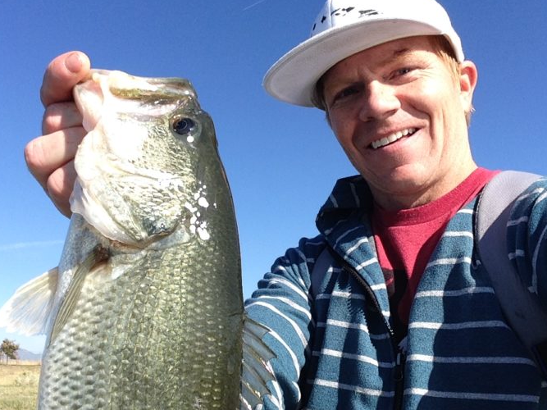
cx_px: 266
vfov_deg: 37.7
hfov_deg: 49.0
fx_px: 600
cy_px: 214
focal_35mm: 38
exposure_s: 1/1119
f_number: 2.4
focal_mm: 2.15
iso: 50
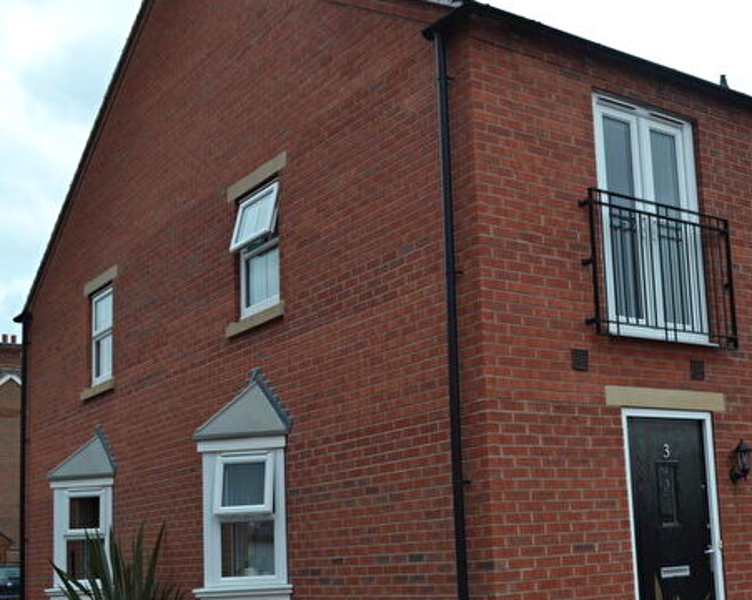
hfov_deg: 37.8
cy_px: 373
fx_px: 1068
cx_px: 564
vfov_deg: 31.3
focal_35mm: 48
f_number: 5.6
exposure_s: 1/125
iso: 125
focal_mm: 22
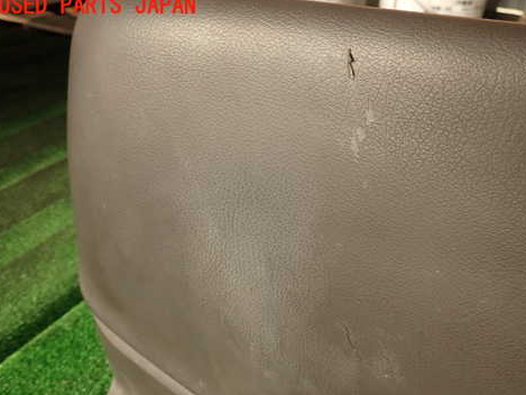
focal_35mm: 32
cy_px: 245
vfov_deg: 43.9
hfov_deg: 56.1
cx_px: 329
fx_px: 486
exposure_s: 1/80
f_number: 2.8
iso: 100
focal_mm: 4.5
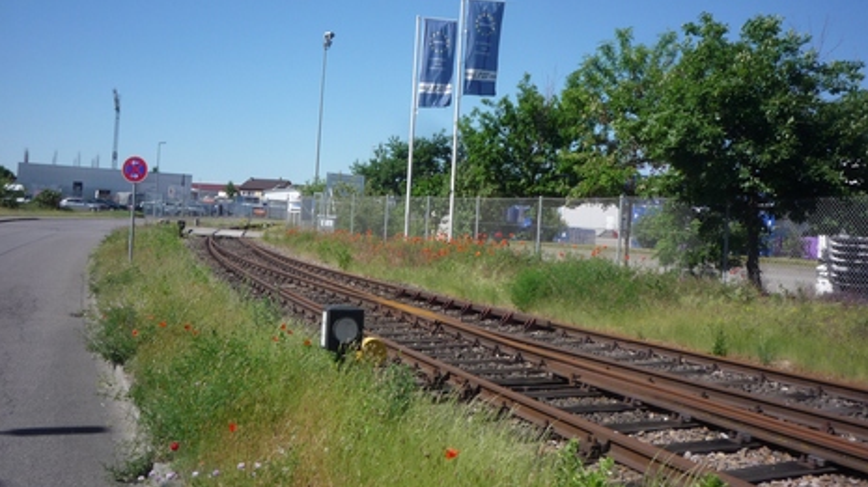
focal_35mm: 36
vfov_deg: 32.7
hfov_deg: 55.3
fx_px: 828
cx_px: 435
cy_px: 207
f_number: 5.6
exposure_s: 1/400
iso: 100
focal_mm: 5.2
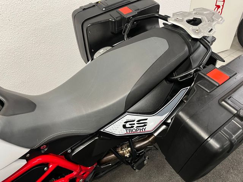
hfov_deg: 67.3
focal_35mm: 26
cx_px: 122
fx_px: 183
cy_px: 91
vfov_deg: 53.1
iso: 160
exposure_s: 1/50
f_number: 1.6
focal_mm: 5.1
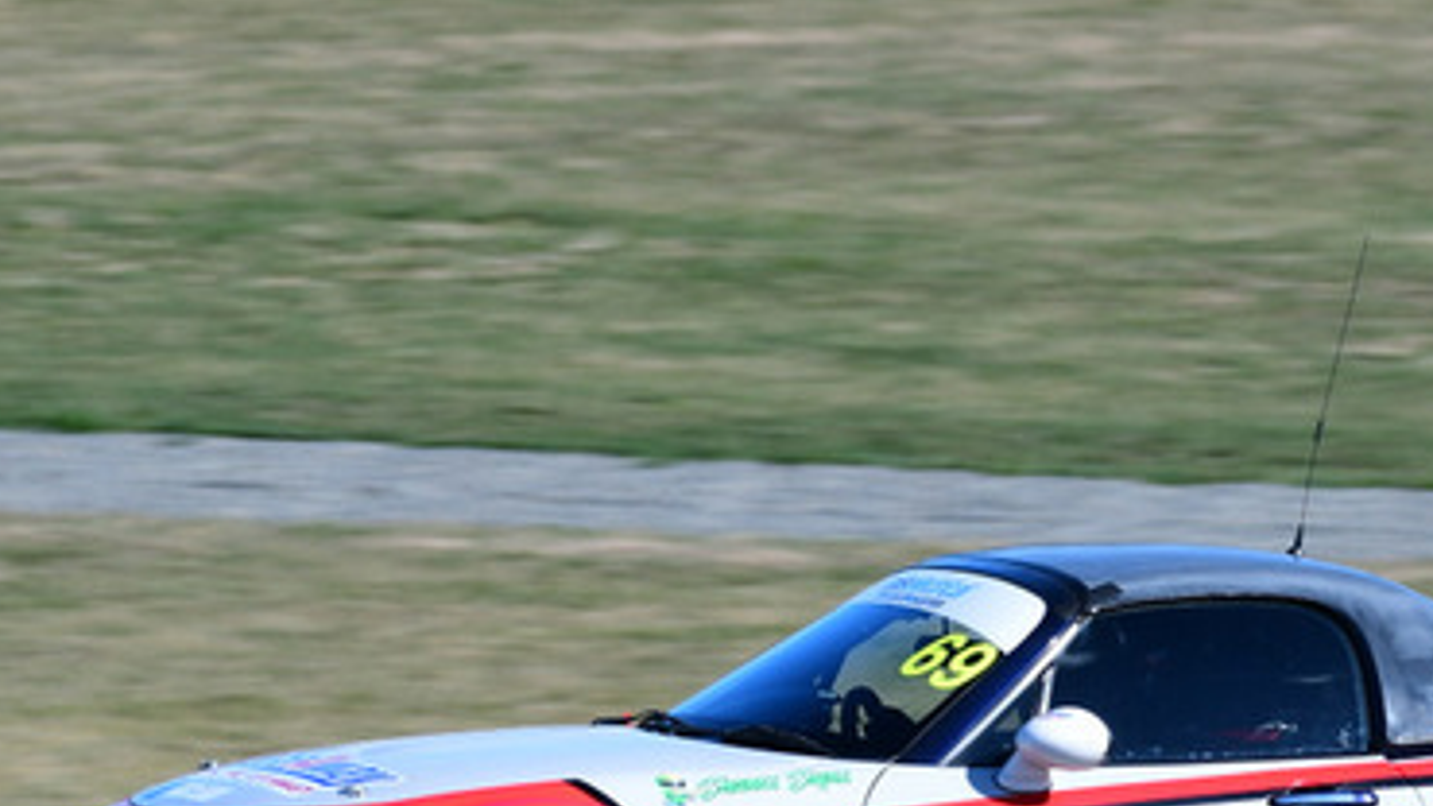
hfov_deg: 2.1
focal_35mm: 1020
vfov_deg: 1.2
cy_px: 407
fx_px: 38752
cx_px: 868
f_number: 9
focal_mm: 300
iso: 160
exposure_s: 1/250
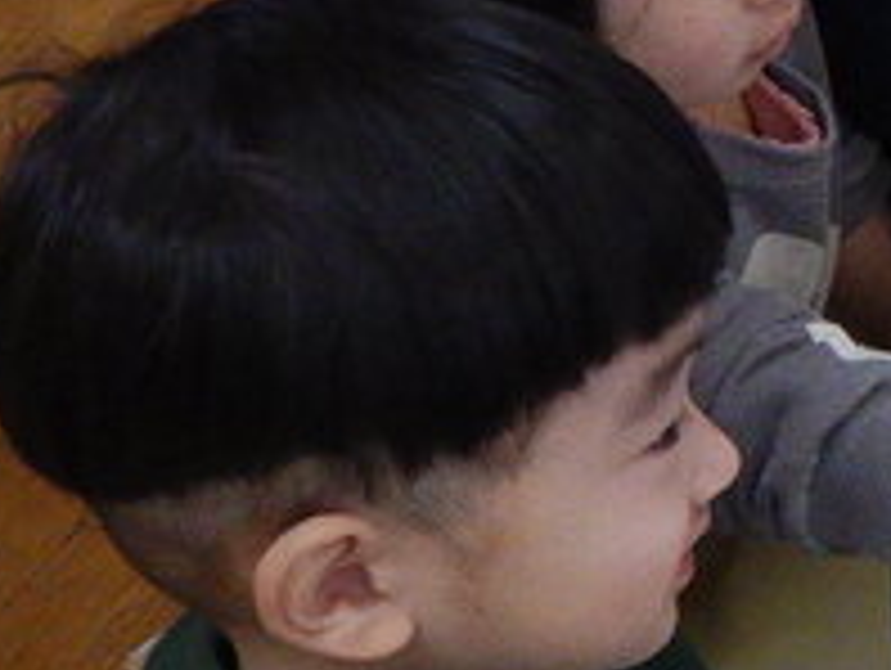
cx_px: 1890
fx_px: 3118
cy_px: 207
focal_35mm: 121
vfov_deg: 12.3
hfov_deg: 13.5
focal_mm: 4.3
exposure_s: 1/50
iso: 125
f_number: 2.8
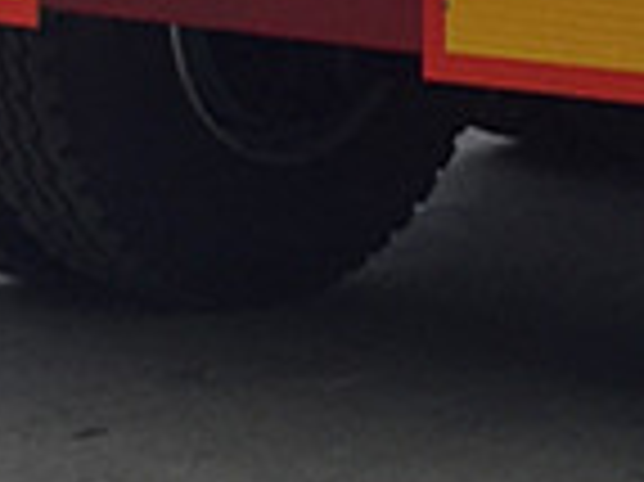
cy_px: -811
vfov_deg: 6.4
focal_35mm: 218
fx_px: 4052
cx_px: 973
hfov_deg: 8.9
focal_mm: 4.15
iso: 32
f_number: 2.2
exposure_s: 1/439
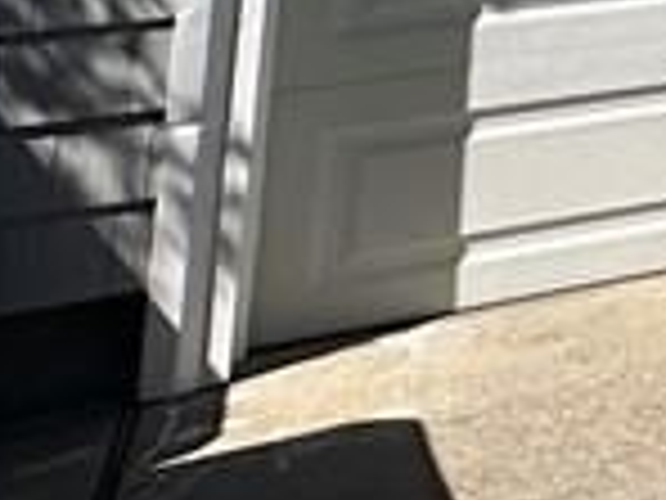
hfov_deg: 10.2
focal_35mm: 97
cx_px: 2210
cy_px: -563
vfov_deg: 12.9
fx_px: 1866
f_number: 2.2
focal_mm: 2.22
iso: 50
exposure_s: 1/2212
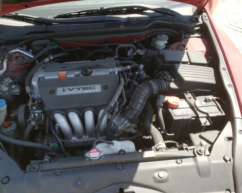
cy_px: 99
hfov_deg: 62.2
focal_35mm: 28
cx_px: 113
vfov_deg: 51.5
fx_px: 201
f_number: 1.5
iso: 50
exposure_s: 1/714
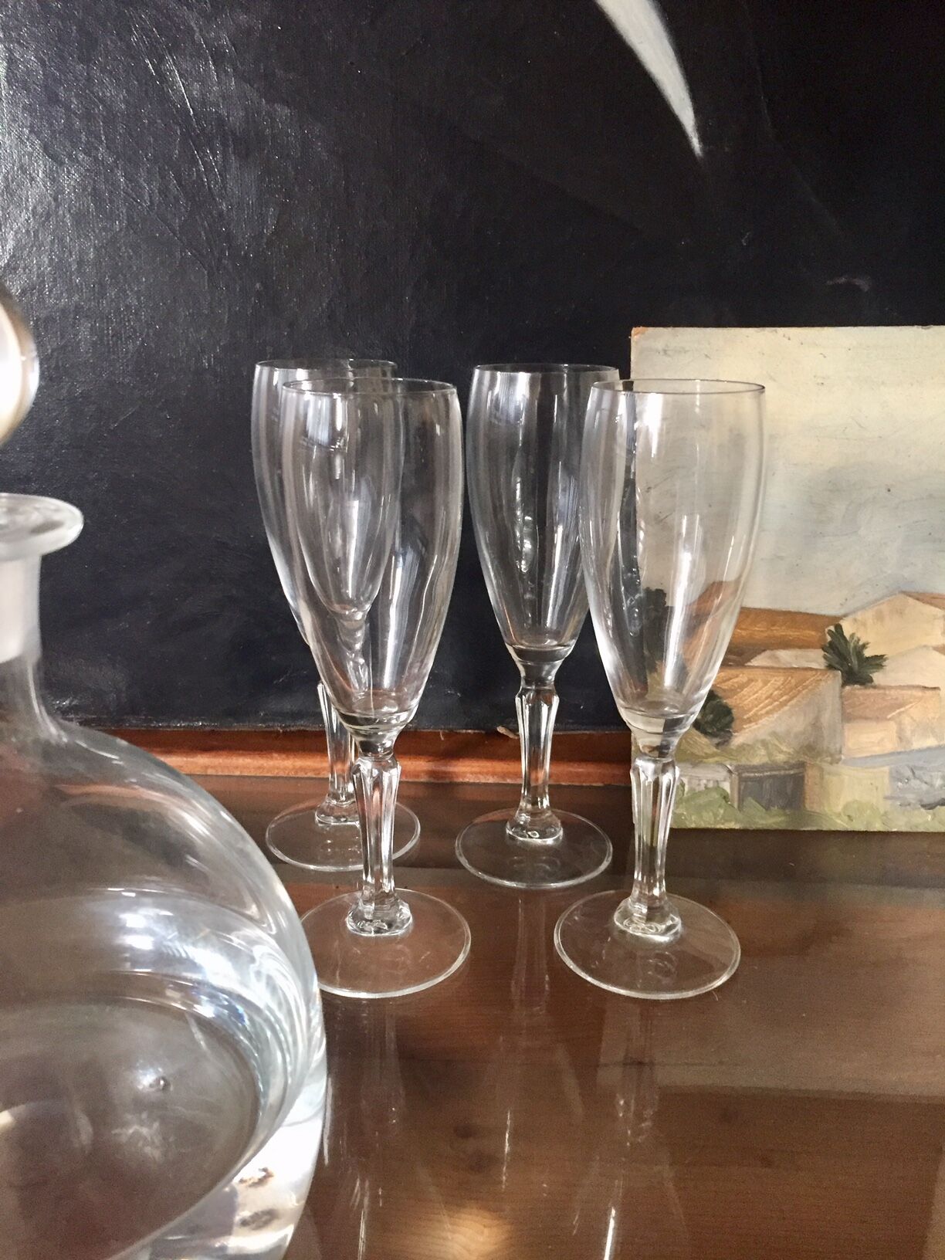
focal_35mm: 29
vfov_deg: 61.7
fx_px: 1056
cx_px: 472
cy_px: 630
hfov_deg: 48.2
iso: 250
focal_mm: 4.15
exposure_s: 1/25
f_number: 2.2
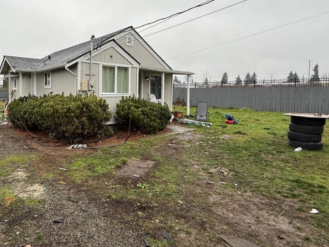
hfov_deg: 70.8
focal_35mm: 23
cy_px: 102
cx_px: 98
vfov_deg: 58.5
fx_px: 219
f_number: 2.2
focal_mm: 2.22
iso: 50
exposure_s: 1/190
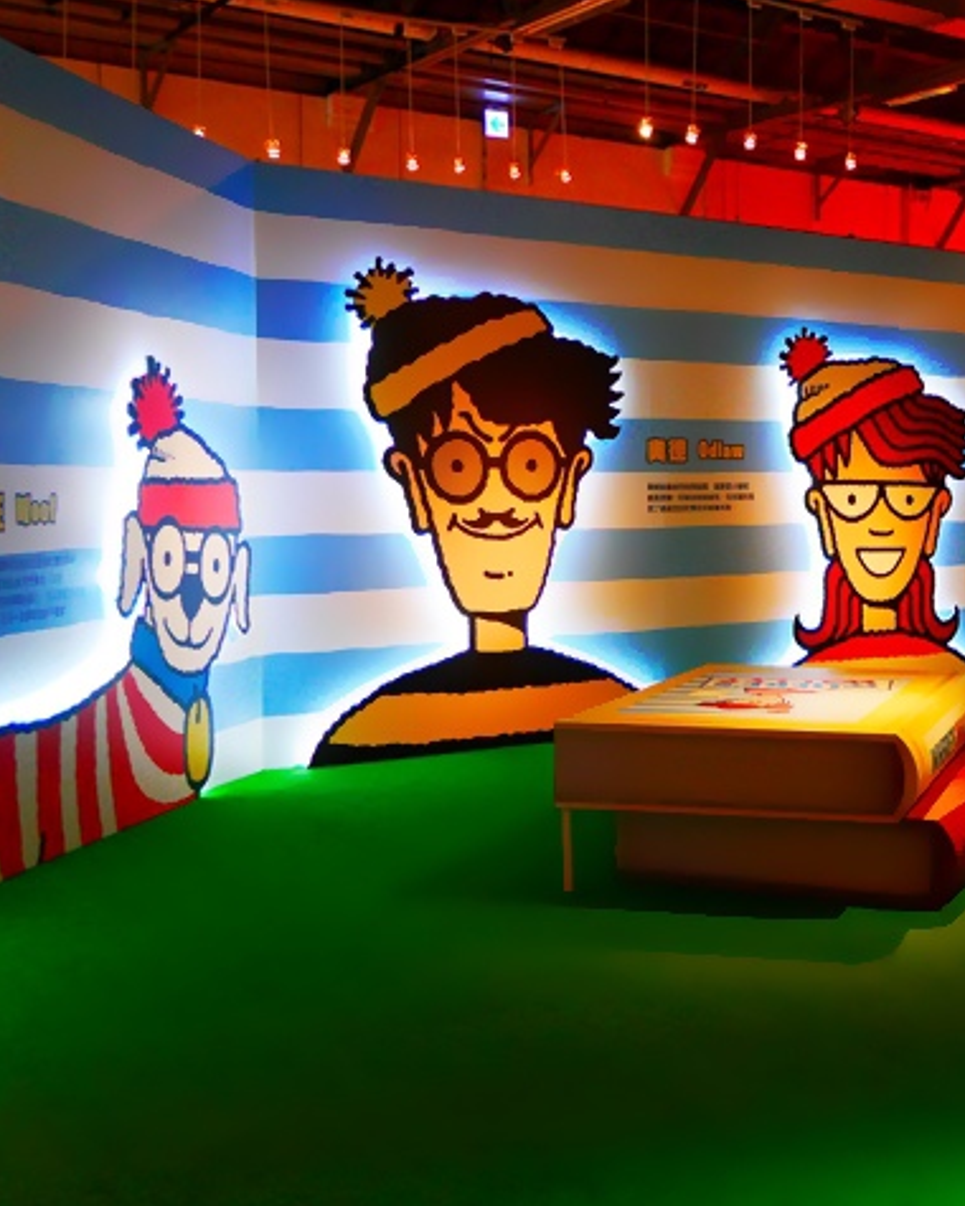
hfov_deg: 29.4
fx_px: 1785
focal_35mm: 50
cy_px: 603
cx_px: 808
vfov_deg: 37.3
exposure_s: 1/60
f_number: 4.1
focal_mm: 19
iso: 1600
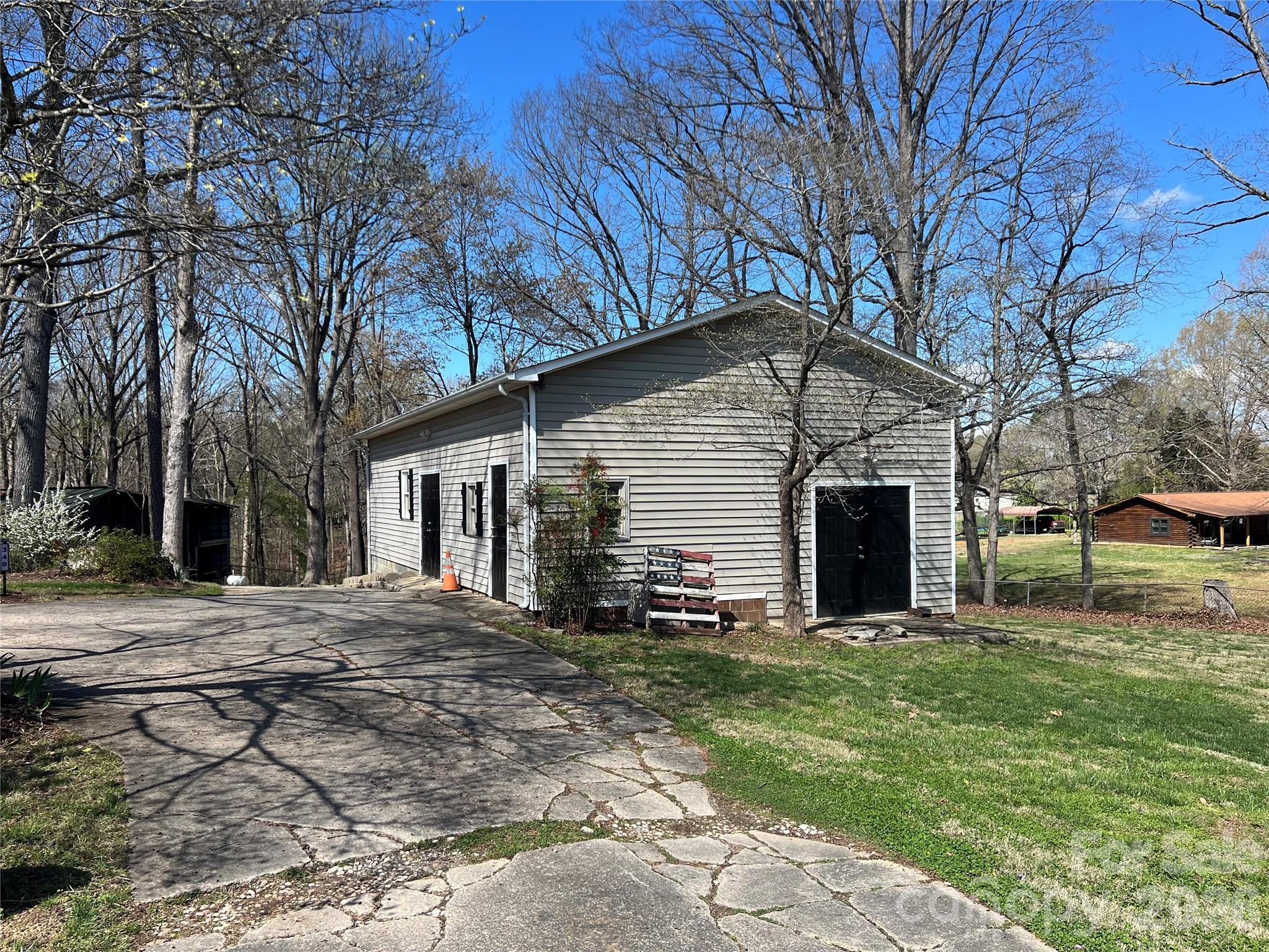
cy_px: 476
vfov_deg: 53.1
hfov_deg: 67.3
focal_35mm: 26
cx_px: 634
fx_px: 953
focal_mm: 5.7
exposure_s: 1/2513
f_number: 1.5
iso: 50
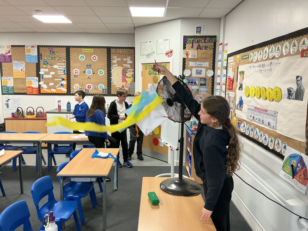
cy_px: 116
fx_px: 258
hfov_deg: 61.7
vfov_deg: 48.2
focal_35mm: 29
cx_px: 154
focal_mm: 3
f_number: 1.8
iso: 100
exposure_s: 1/60
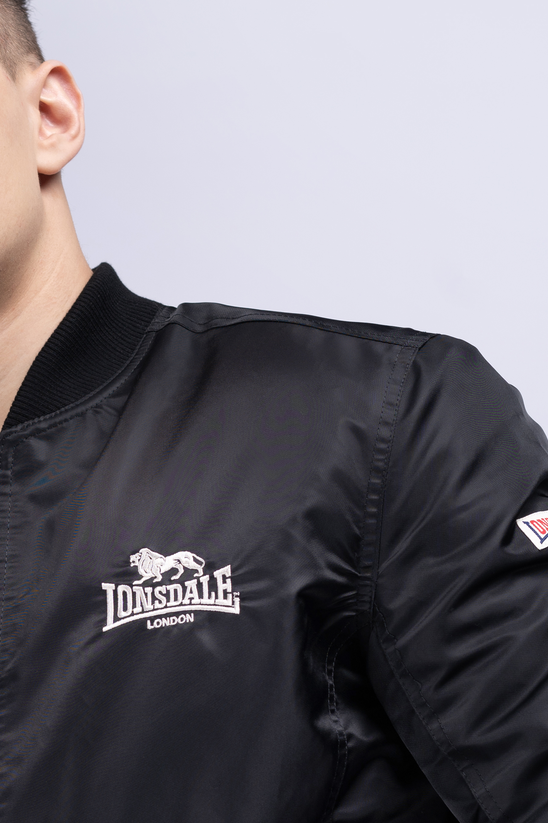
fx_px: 2786
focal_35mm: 122
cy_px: 761
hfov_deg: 11.1
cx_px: -1
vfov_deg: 16.5
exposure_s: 1/160
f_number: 5.6
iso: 100
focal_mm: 55
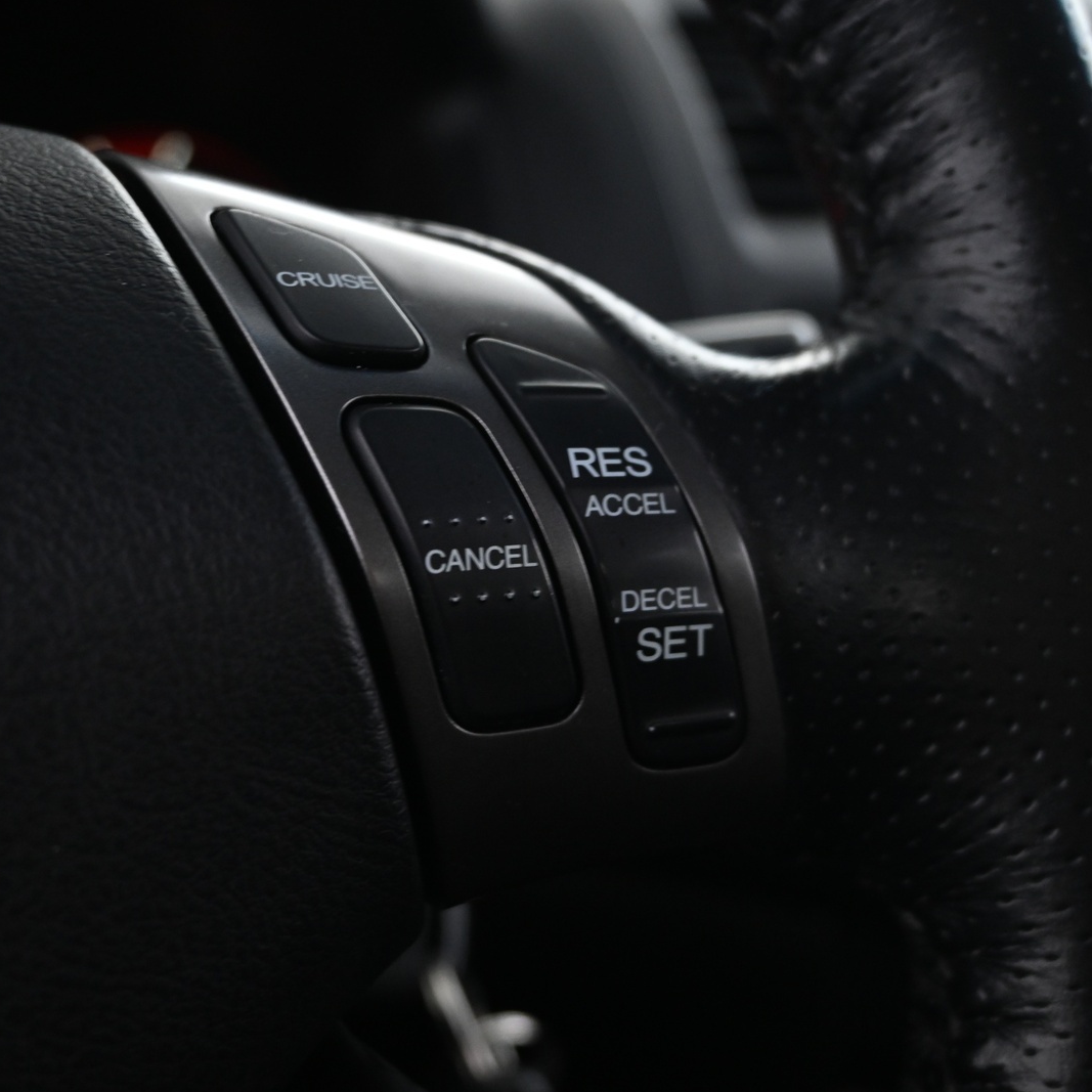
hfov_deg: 41.2
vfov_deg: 41.3
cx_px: 531
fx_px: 1451
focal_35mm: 41
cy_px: 547
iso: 1600
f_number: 4
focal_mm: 21
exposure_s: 1/10
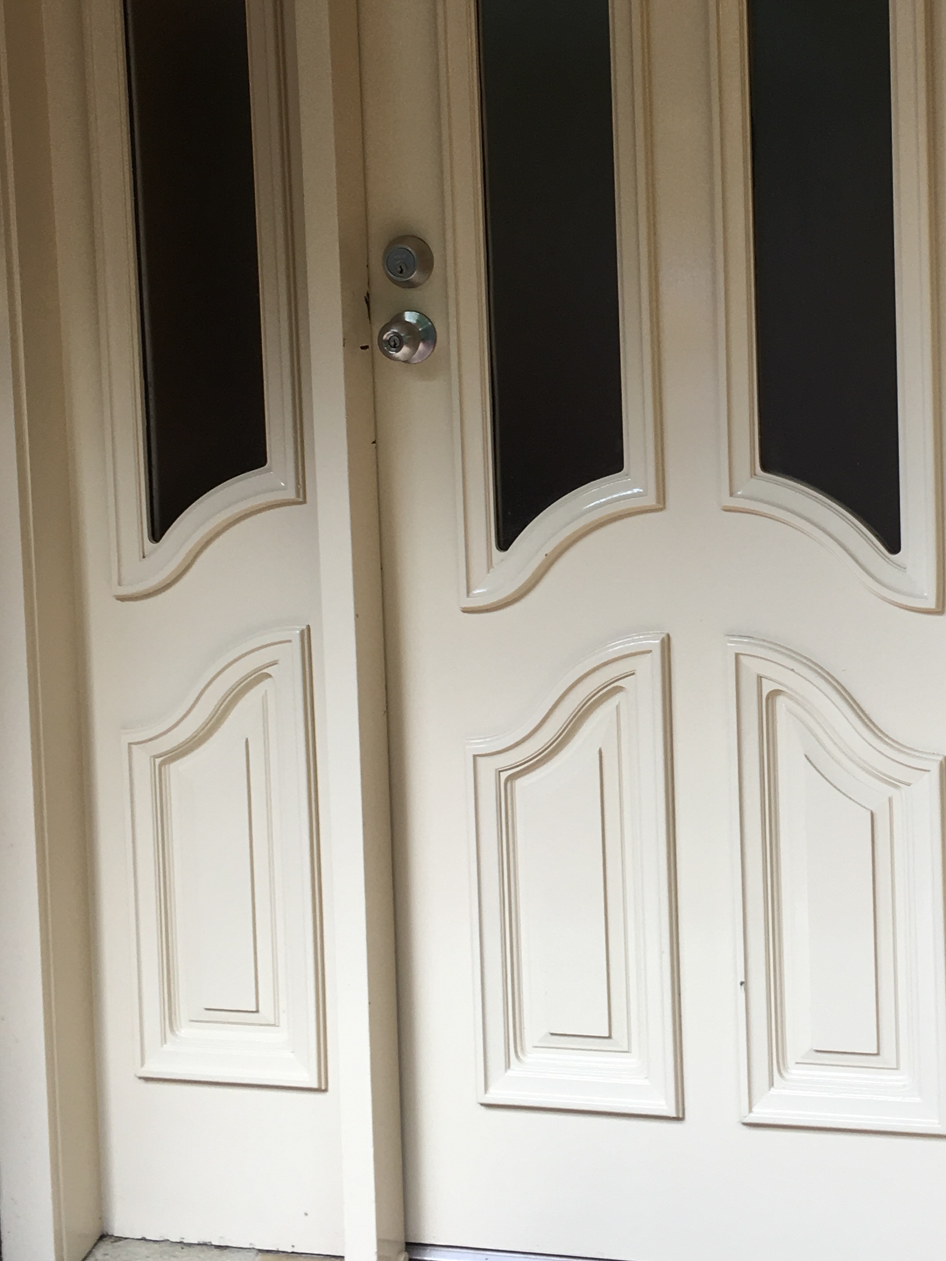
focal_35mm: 54
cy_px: 371
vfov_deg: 35.0
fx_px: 1967
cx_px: 702
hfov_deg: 26.7
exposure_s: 1/50
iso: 25
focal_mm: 4.15
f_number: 2.2
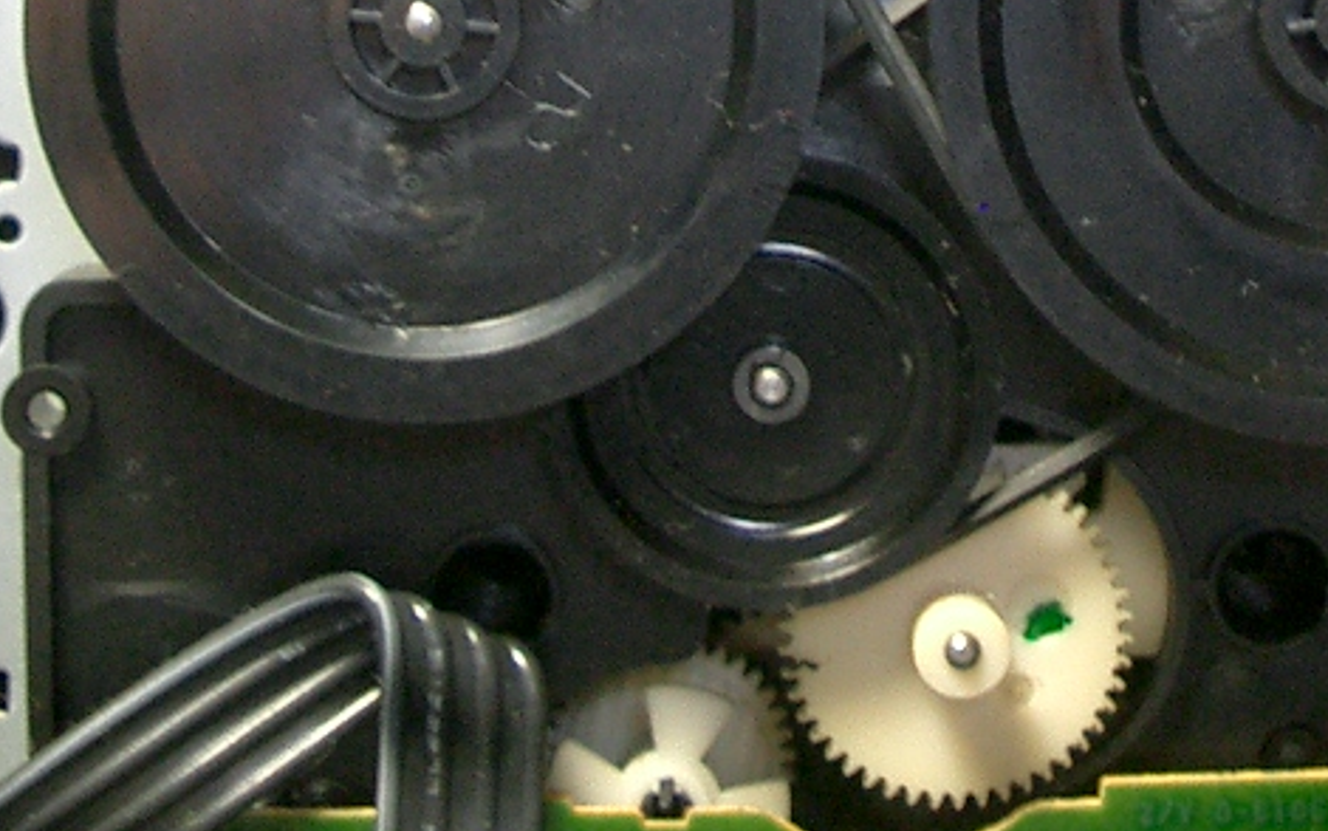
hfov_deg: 20.5
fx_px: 3656
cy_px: -178
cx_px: 882
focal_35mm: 101
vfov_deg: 12.6
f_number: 2.6
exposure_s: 1/8
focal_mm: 5.8
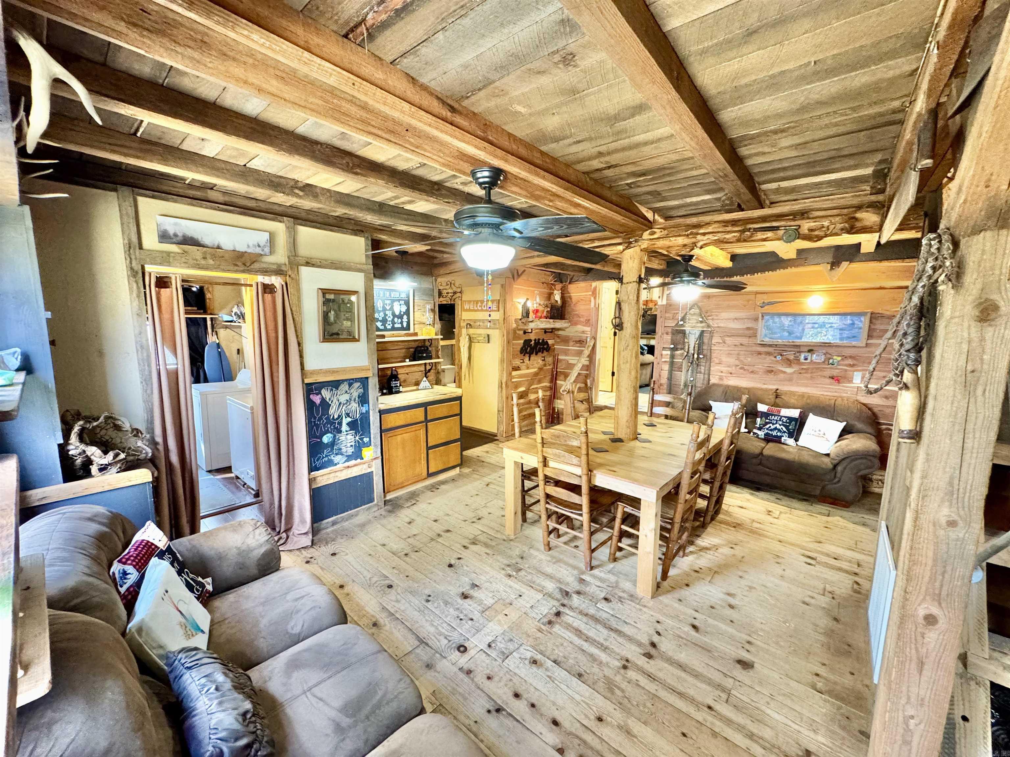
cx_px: 505
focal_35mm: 14
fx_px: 408
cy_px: 378
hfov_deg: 102.1
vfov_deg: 85.7
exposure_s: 1/60
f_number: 2.2
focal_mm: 2.22
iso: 500
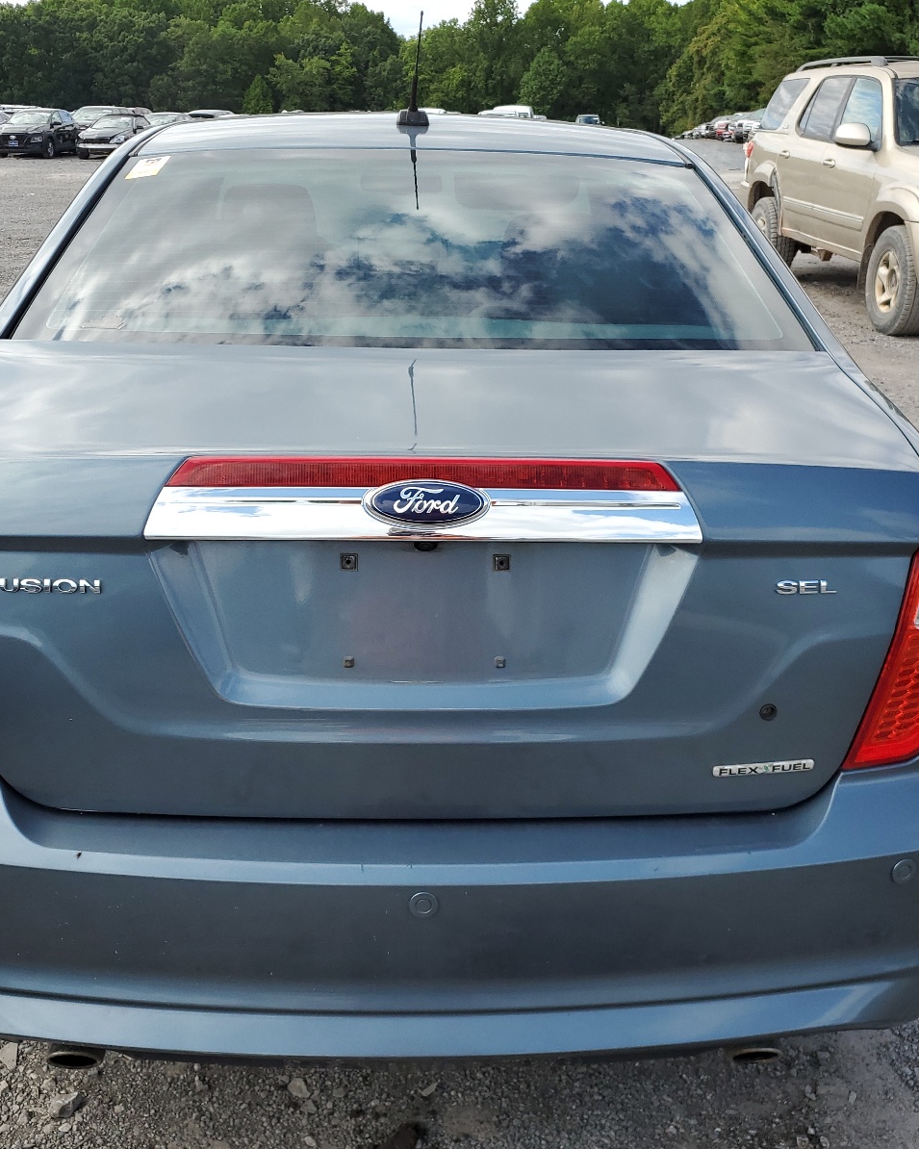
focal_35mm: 34
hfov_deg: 43.3
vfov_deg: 52.8
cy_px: 576
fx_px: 1156
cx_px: 422
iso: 50
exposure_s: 1/1250
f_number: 1.5
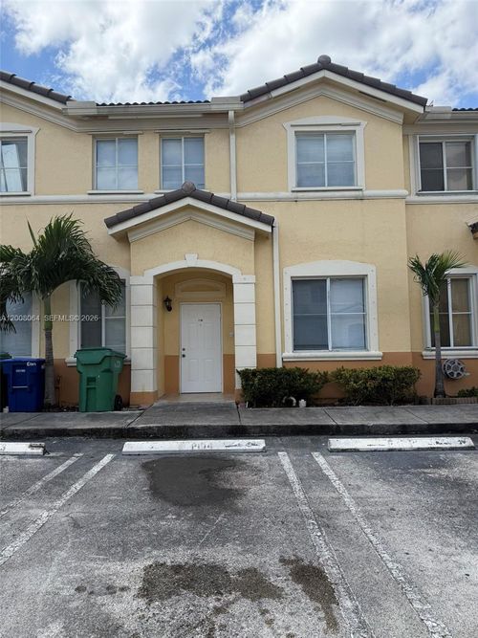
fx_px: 442
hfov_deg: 56.8
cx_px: 239
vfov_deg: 71.6
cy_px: 319
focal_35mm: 24
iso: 100
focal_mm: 6.76
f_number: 1.78
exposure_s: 1/3759
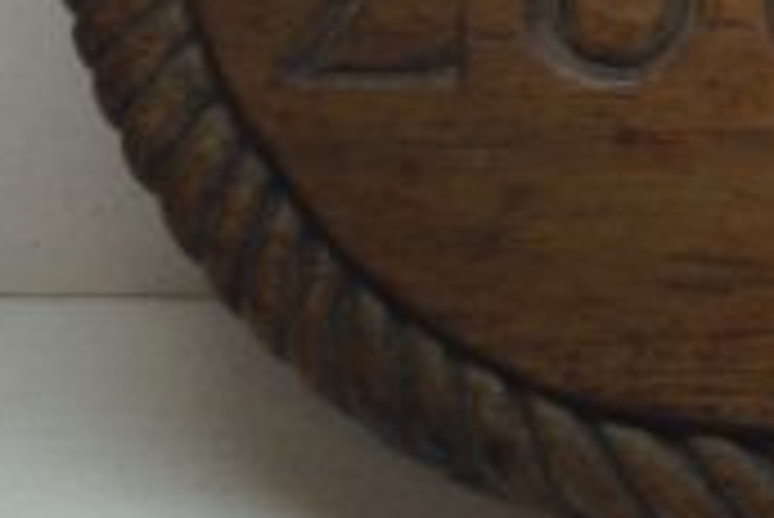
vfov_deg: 8.7
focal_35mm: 156
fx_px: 3357
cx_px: 1264
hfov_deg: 12.3
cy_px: -162
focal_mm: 28
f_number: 4.5
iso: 400
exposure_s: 1/60
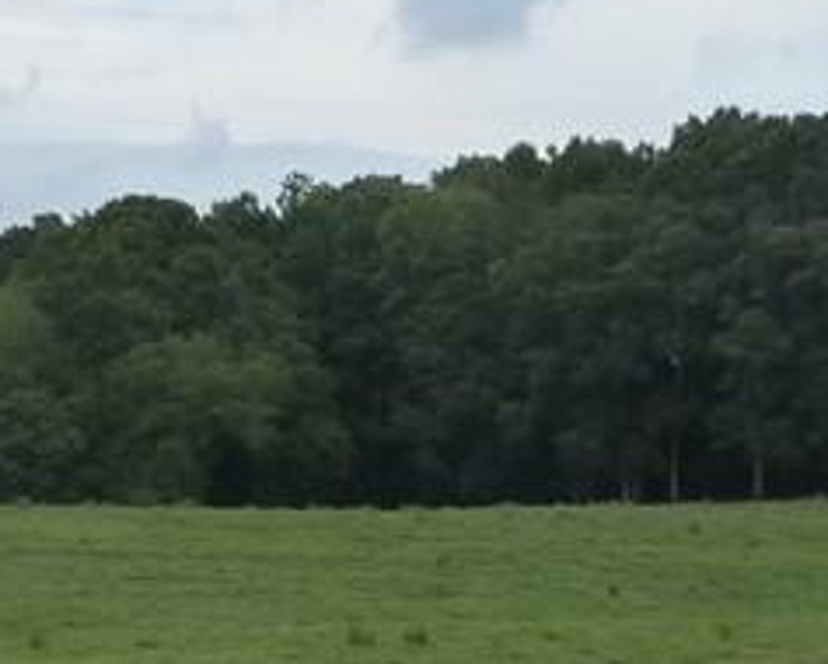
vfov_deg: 8.9
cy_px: 566
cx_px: -206
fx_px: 4243
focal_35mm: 173
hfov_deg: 10.9
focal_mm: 7.3
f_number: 5.6
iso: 160
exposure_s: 1/250
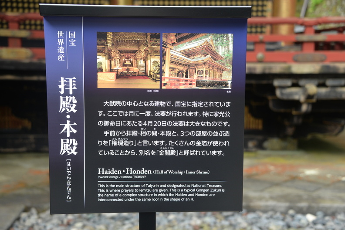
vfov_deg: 26.0
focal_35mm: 52
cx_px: 172
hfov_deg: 38.2
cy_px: 115
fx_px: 498
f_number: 4.5
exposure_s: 1/80
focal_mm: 52
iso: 400
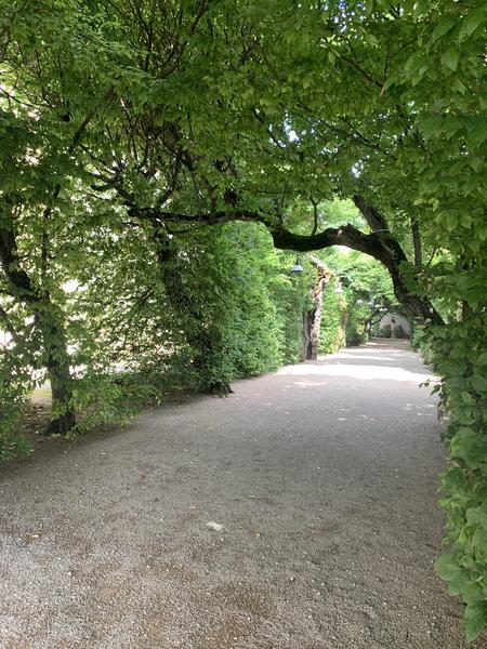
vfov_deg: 67.3
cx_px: 244
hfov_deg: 53.1
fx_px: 488
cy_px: 324
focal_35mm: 26
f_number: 1.8
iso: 64
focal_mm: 4.25
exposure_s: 1/121
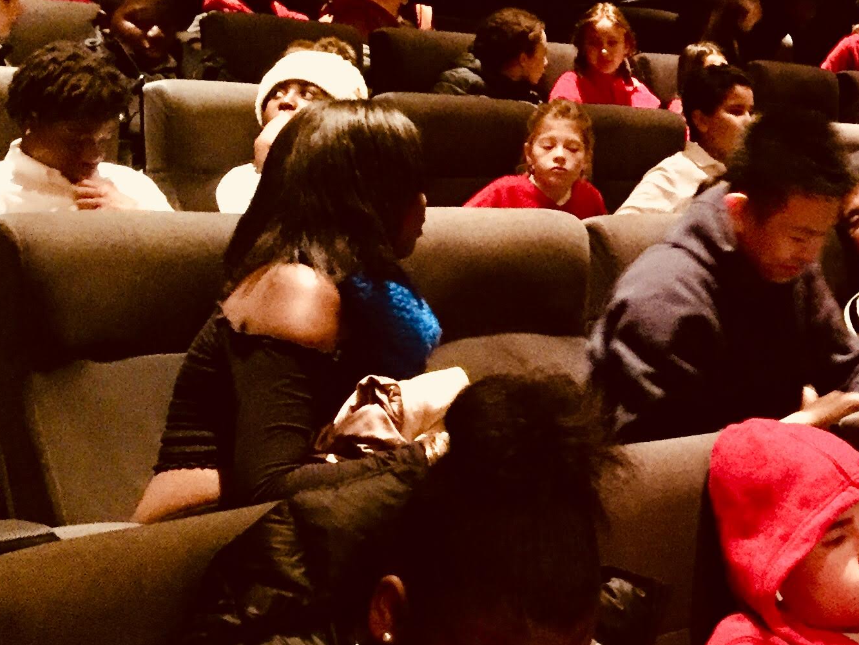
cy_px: 262
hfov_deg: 25.4
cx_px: 940
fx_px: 1762
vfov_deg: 20.7
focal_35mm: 71
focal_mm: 4.15
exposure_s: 1/15
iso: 400
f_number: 2.2
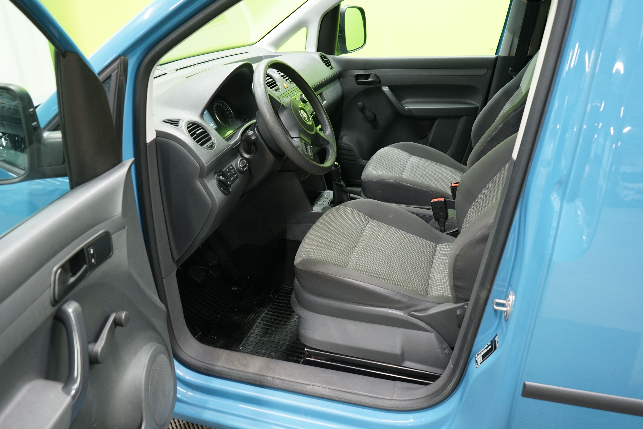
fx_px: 518
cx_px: 322
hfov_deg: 63.7
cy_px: 214
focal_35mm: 29
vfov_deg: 45.0
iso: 800
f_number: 5.6
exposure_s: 1/8
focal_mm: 29
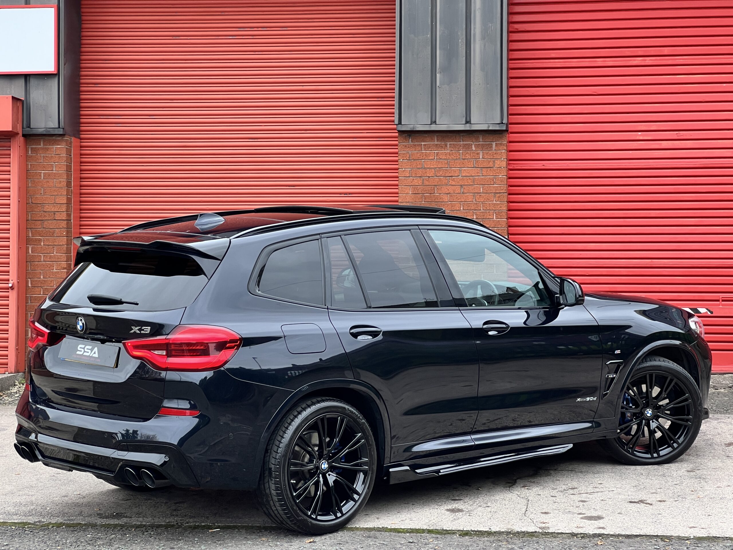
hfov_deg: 25.3
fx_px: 1630
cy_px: 275
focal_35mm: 77
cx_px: 366
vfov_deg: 19.1
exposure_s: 1/99
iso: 80
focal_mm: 9
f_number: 2.8
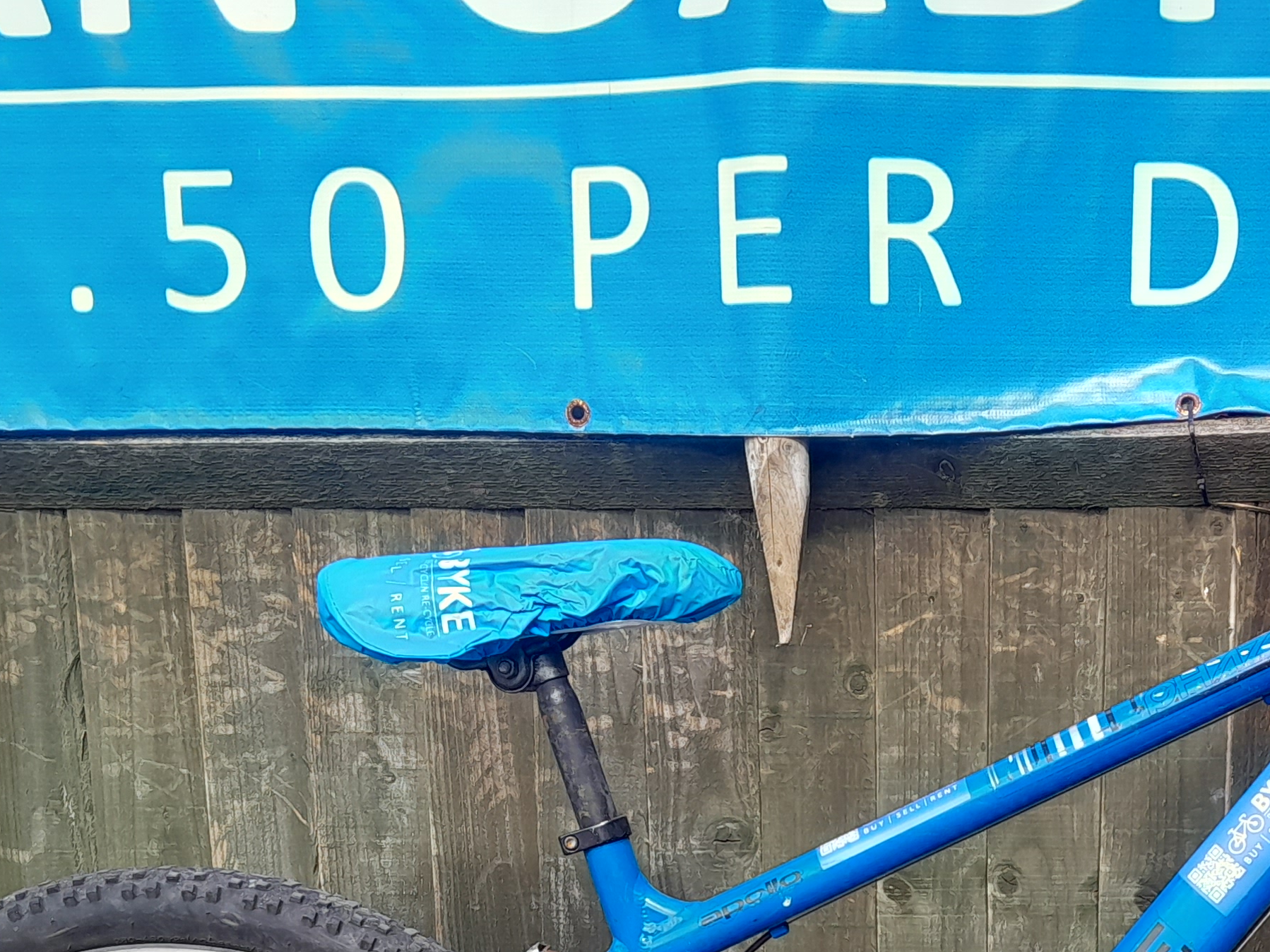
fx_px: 2164
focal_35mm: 59
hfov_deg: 32.0
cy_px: 1046
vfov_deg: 23.3
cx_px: 979
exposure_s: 1/100
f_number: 1.8
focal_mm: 3.98
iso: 40
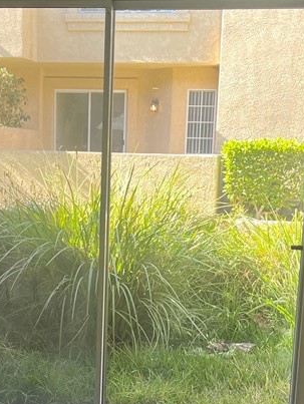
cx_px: 100
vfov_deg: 28.8
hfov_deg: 22.2
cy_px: 314
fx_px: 772
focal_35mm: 66
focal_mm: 5.1
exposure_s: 1/170
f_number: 1.6
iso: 50
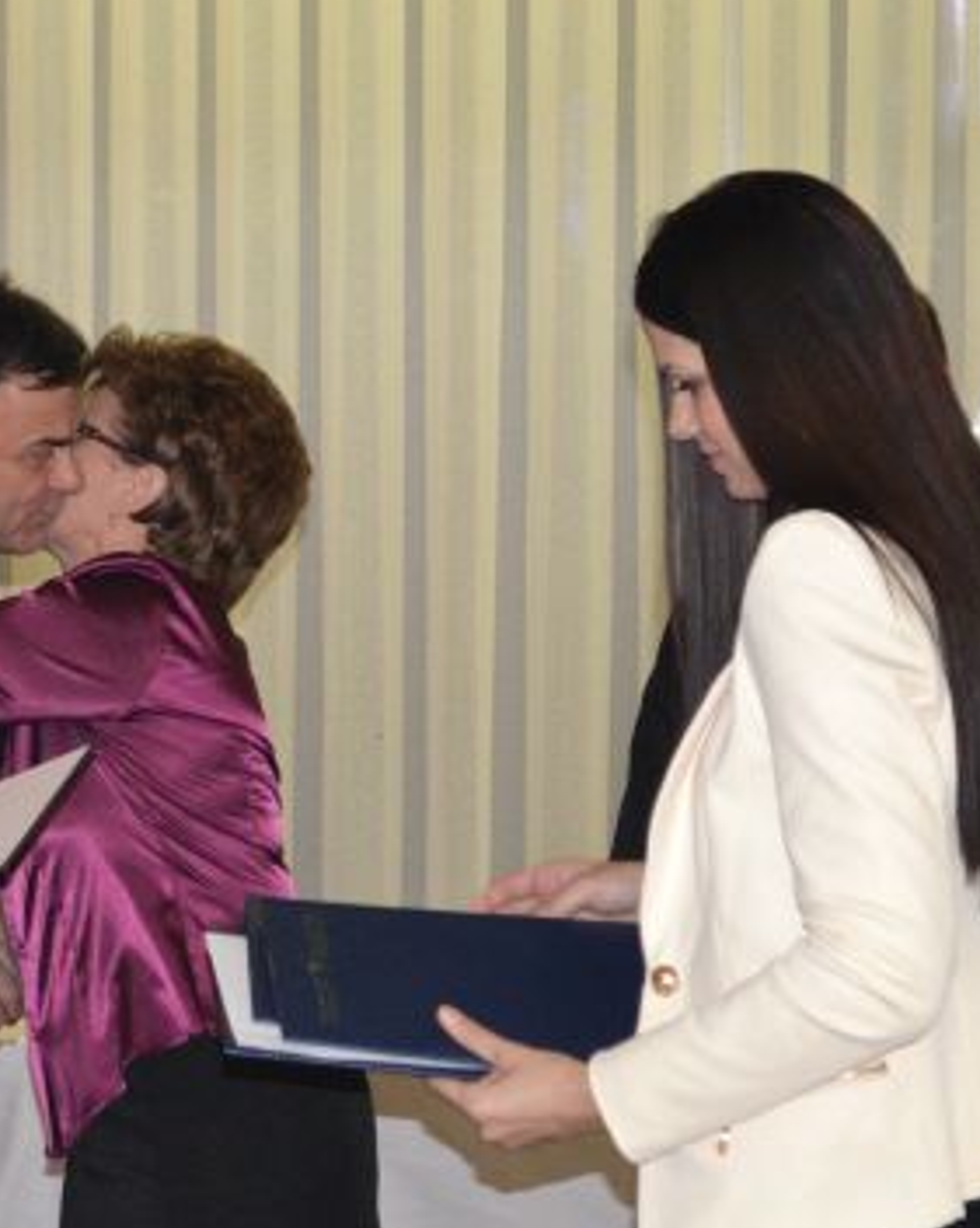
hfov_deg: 12.4
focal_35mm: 123
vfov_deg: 15.7
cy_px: 605
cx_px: 21
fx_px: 4465
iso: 3200
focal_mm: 48
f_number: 5.3
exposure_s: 1/60
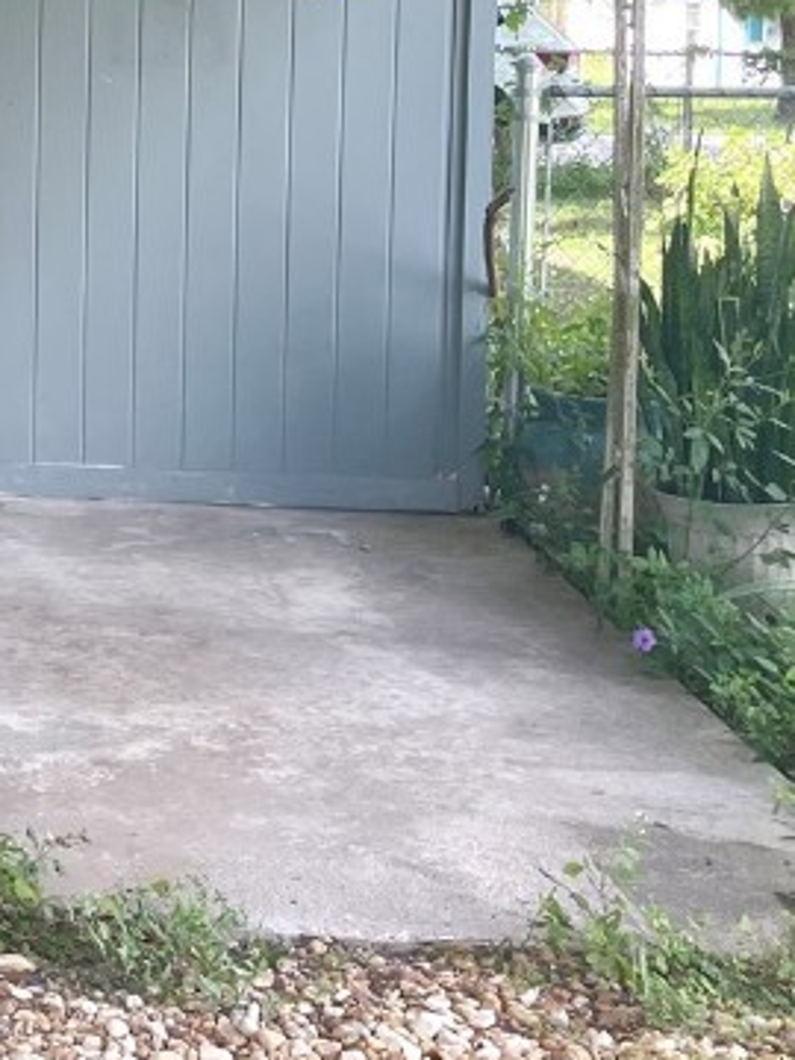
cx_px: -383
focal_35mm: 74
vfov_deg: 25.7
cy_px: 153
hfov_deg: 17.9
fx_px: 2266
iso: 32
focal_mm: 4.2
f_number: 1.6
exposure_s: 1/314
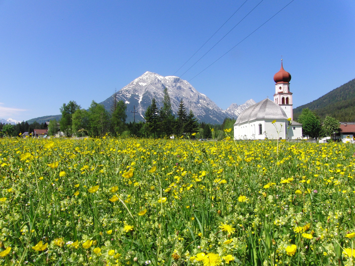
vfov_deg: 53.1
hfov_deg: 67.3
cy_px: 133
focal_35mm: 26
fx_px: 267
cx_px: 178
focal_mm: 4.6
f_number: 6.2
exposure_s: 1/400
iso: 100
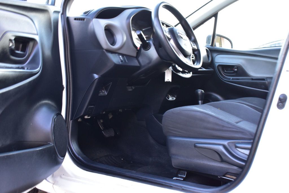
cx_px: 144
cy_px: 96
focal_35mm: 40
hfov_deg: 47.9
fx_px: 325
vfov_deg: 33.0
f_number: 6.3
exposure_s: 1/15
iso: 640
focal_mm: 27
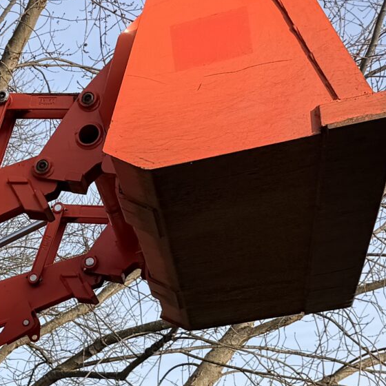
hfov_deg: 15.6
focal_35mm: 97
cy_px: 543
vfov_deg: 16.6
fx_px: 1224
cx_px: -292
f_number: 1.78
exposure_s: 1/2370
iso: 80
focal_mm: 6.76
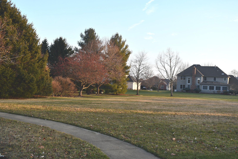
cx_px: 119
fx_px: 284
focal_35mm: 43
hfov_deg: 45.4
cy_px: 80
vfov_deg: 31.2
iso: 200
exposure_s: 1/250
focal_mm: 29
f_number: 6.3
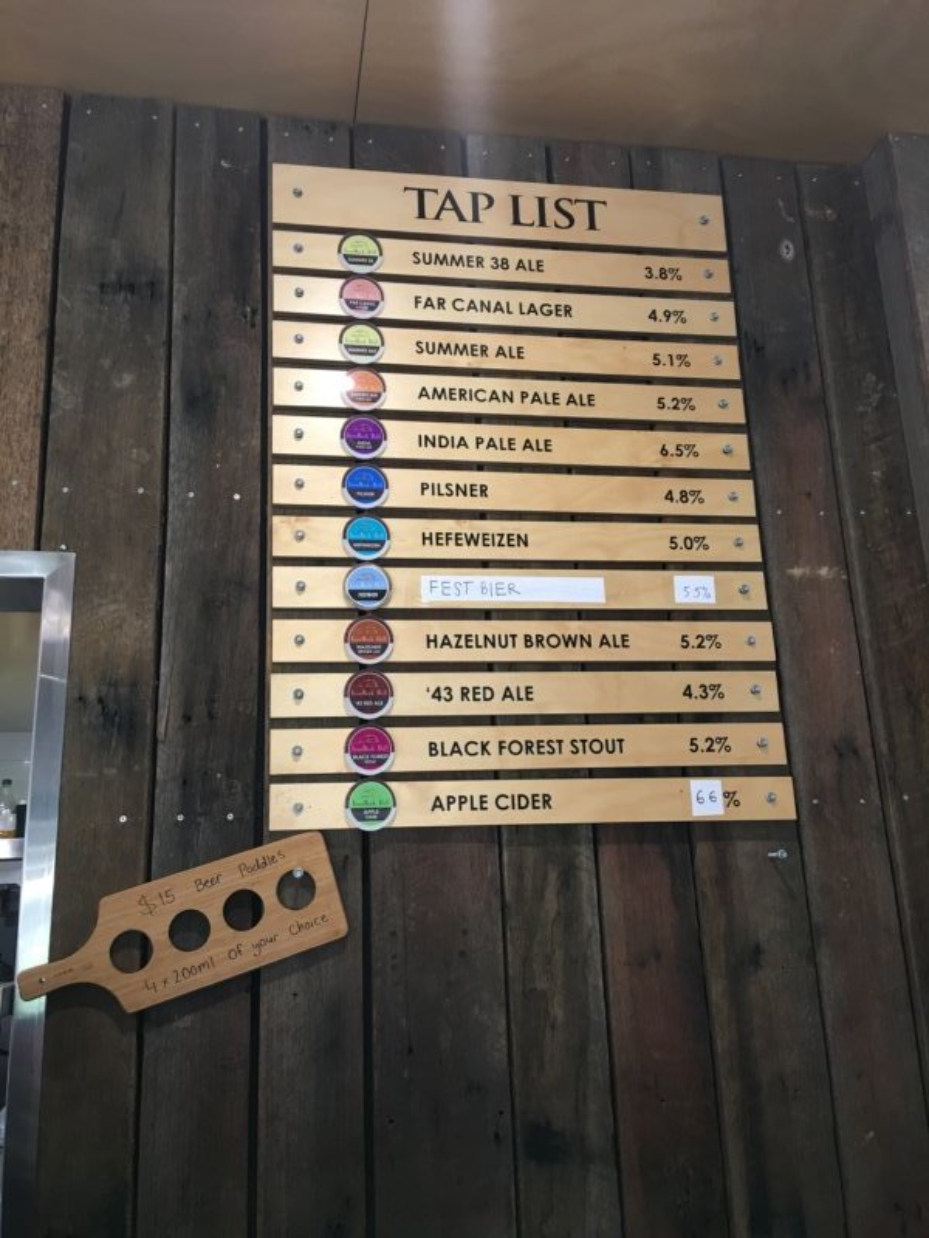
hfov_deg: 48.2
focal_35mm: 29
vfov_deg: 61.7
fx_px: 1038
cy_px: 619
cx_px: 464
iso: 40
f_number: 2.2
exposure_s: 1/17
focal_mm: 4.15
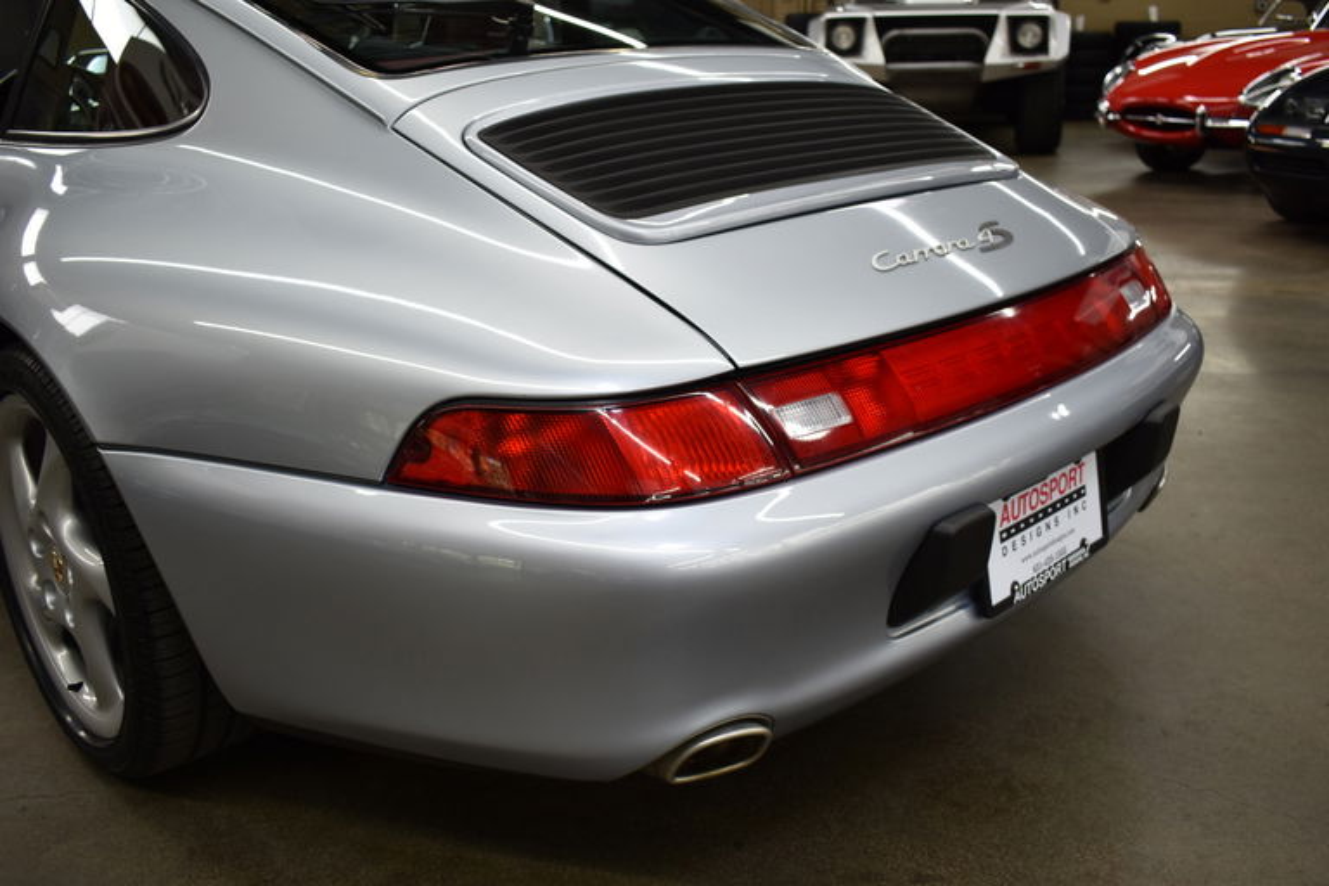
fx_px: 1218
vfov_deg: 40.0
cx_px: 664
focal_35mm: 33
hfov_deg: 57.2
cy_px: 443
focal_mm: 22
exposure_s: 1/30
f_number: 3.8
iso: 180
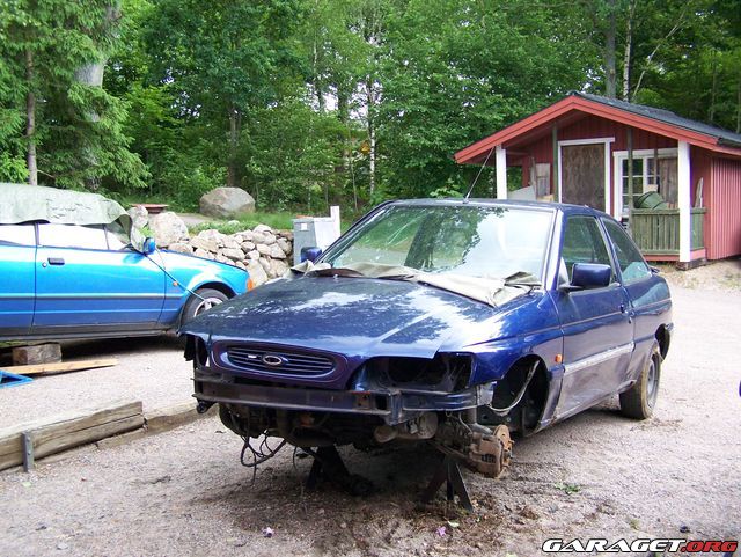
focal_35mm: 38
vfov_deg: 37.8
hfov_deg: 48.9
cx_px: 370
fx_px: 814
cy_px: 278
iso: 160
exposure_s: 1/30
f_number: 2.8
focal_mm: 6.3
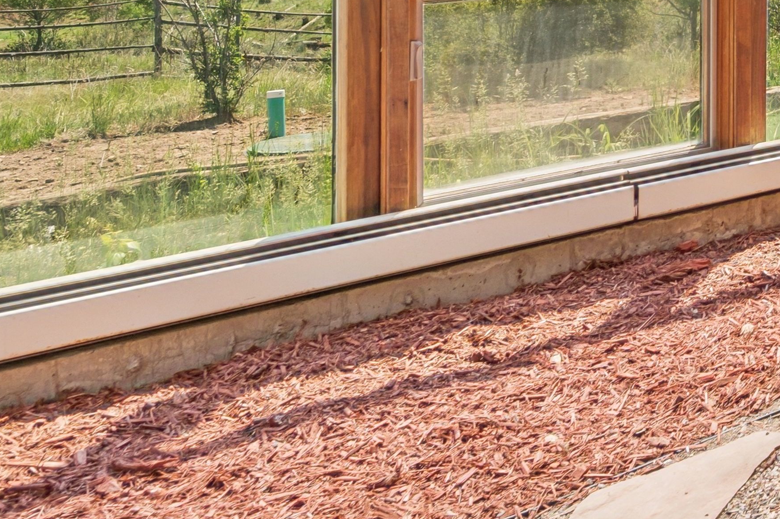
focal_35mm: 57
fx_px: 1228
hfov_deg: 23.9
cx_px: 1286
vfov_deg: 22.1
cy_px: -99
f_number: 5.6
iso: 125
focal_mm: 16.5
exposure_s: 1/250
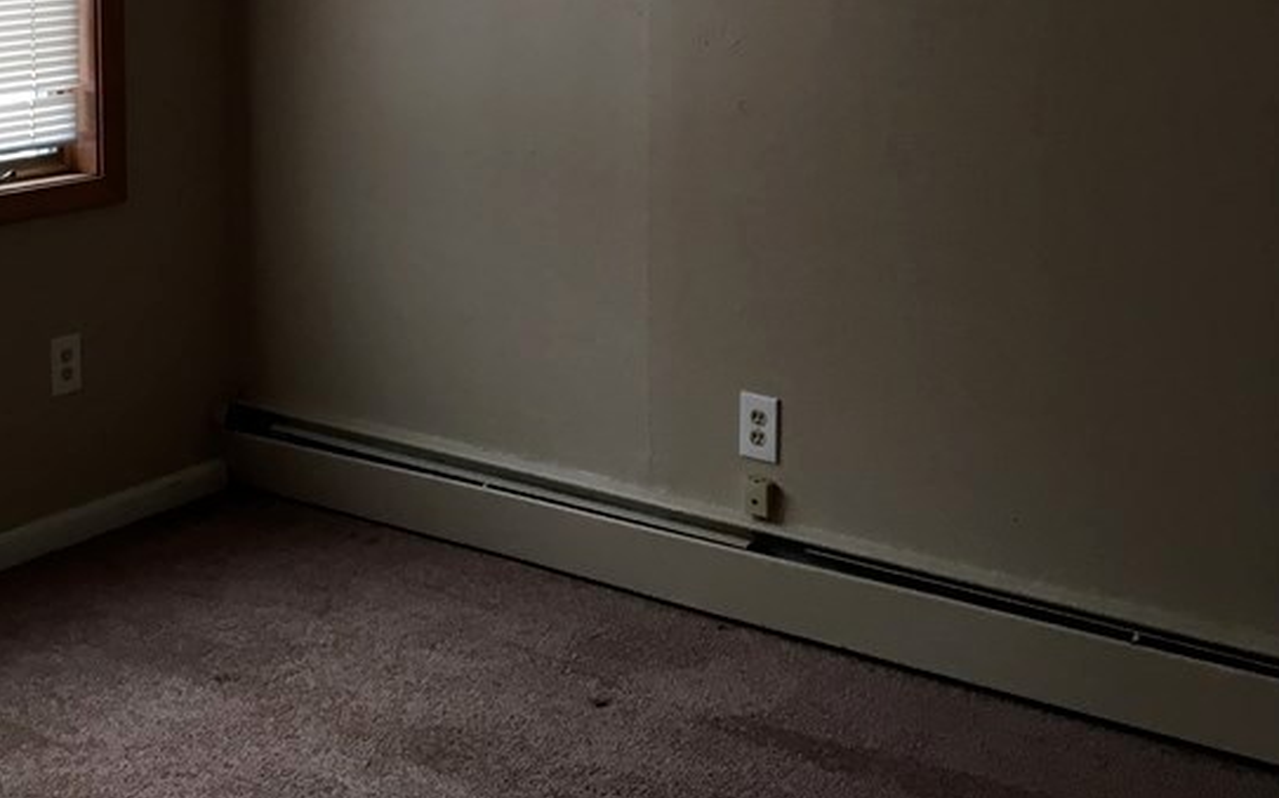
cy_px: -19
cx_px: 370
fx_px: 2021
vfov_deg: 21.5
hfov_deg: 34.6
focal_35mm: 58
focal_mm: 4.15
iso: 25
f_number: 2.2
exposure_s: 1/30
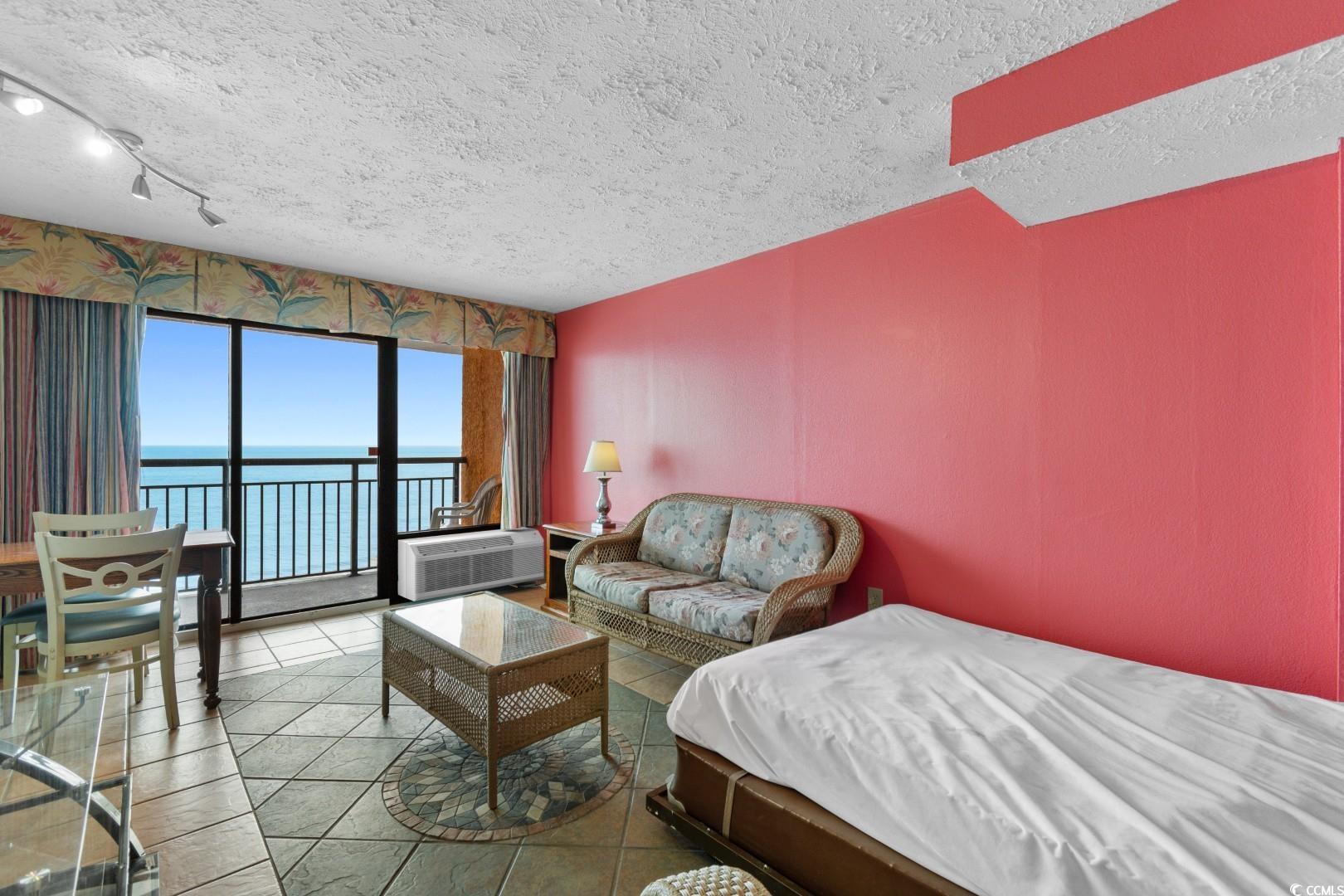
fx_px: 560
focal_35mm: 15
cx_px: 672
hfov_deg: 100.4
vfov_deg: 77.3
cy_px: 448
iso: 100
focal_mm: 10
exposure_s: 1/20
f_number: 4.5
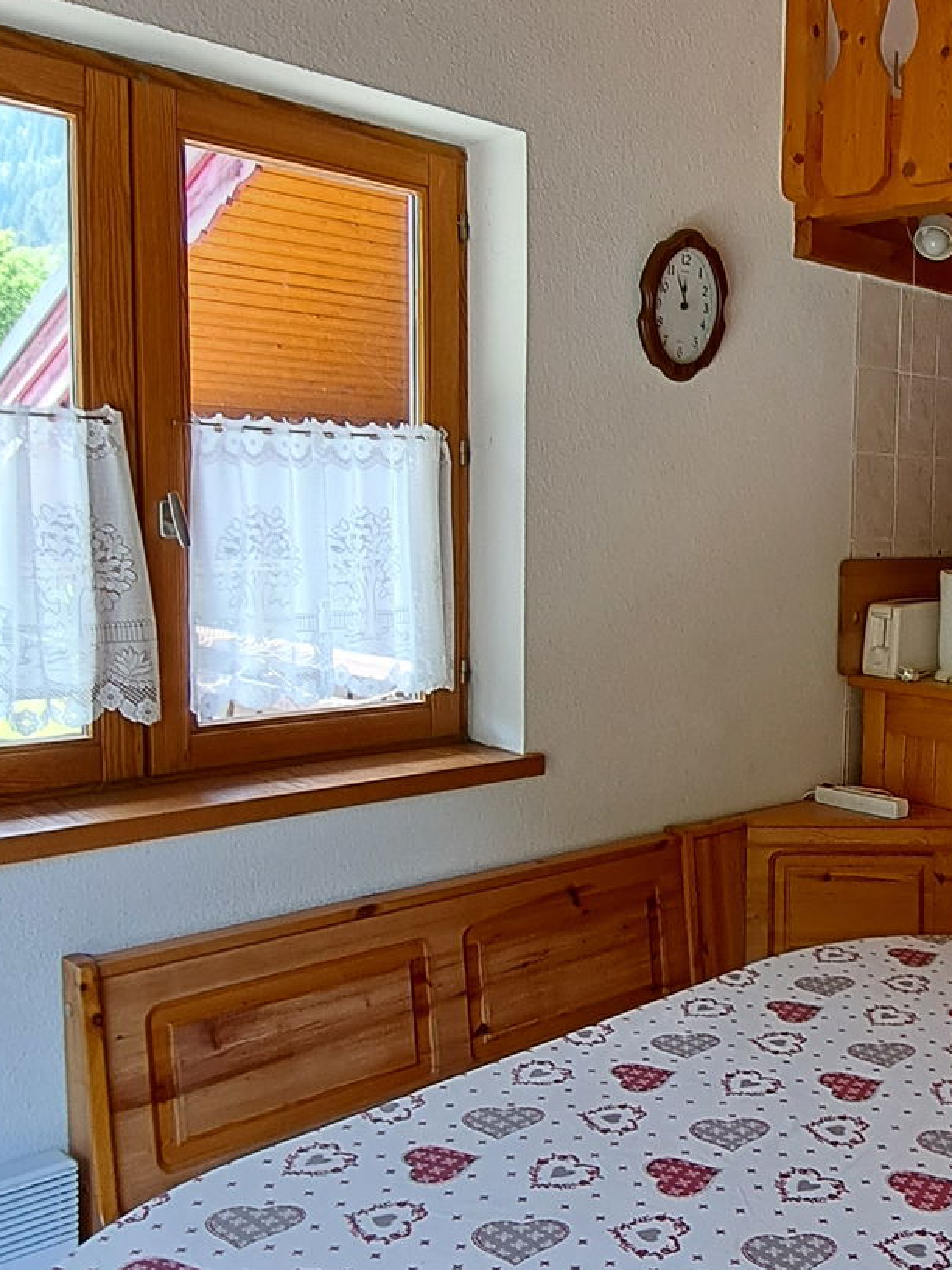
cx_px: 924
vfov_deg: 53.9
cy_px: 653
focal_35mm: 34
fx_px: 1247
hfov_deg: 37.8
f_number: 2.2
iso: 50
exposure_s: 1/50
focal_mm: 1.74
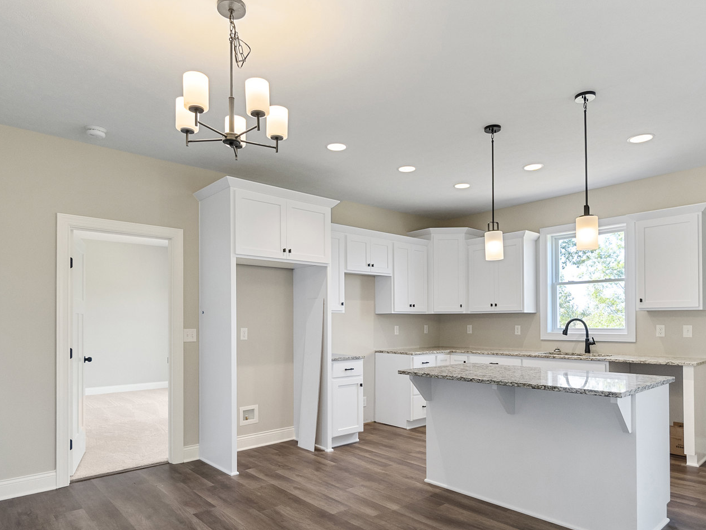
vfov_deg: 60.6
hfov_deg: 76.4
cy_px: 316
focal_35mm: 22
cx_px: 361
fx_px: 449
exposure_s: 1/60
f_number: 5.6
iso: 400
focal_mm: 10
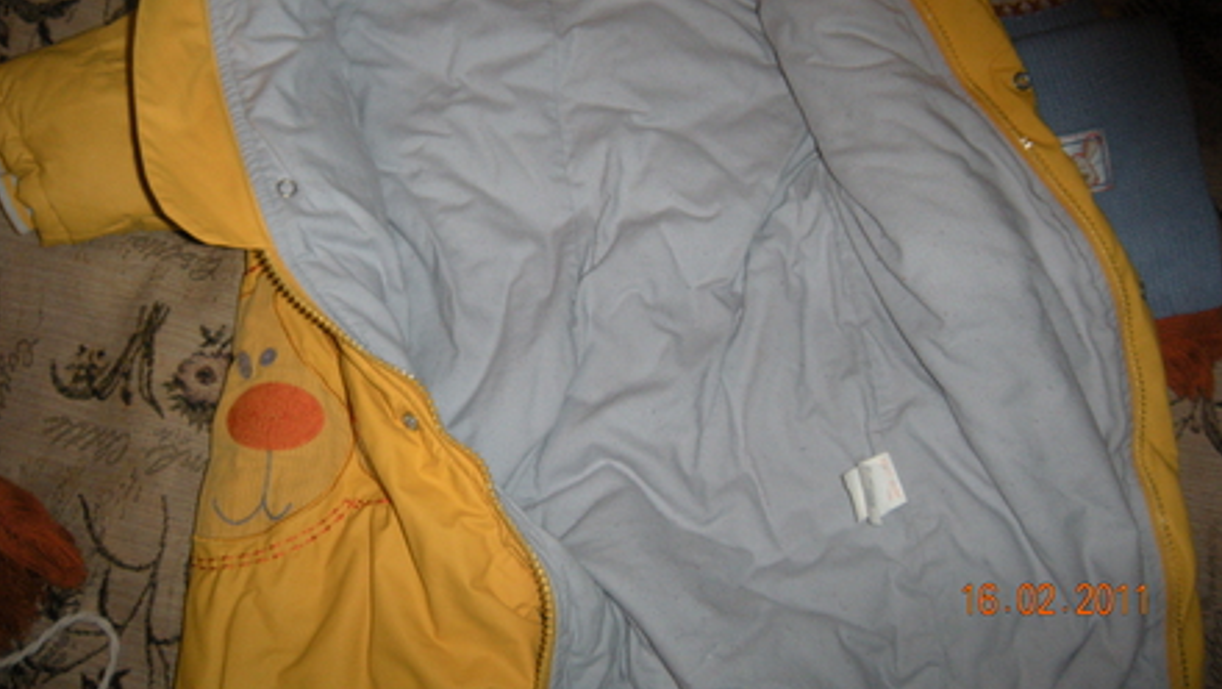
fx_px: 1264
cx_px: 603
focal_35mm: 39
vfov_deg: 30.2
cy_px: 228
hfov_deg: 51.6
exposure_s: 1/60
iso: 200
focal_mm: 5.9
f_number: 3.8
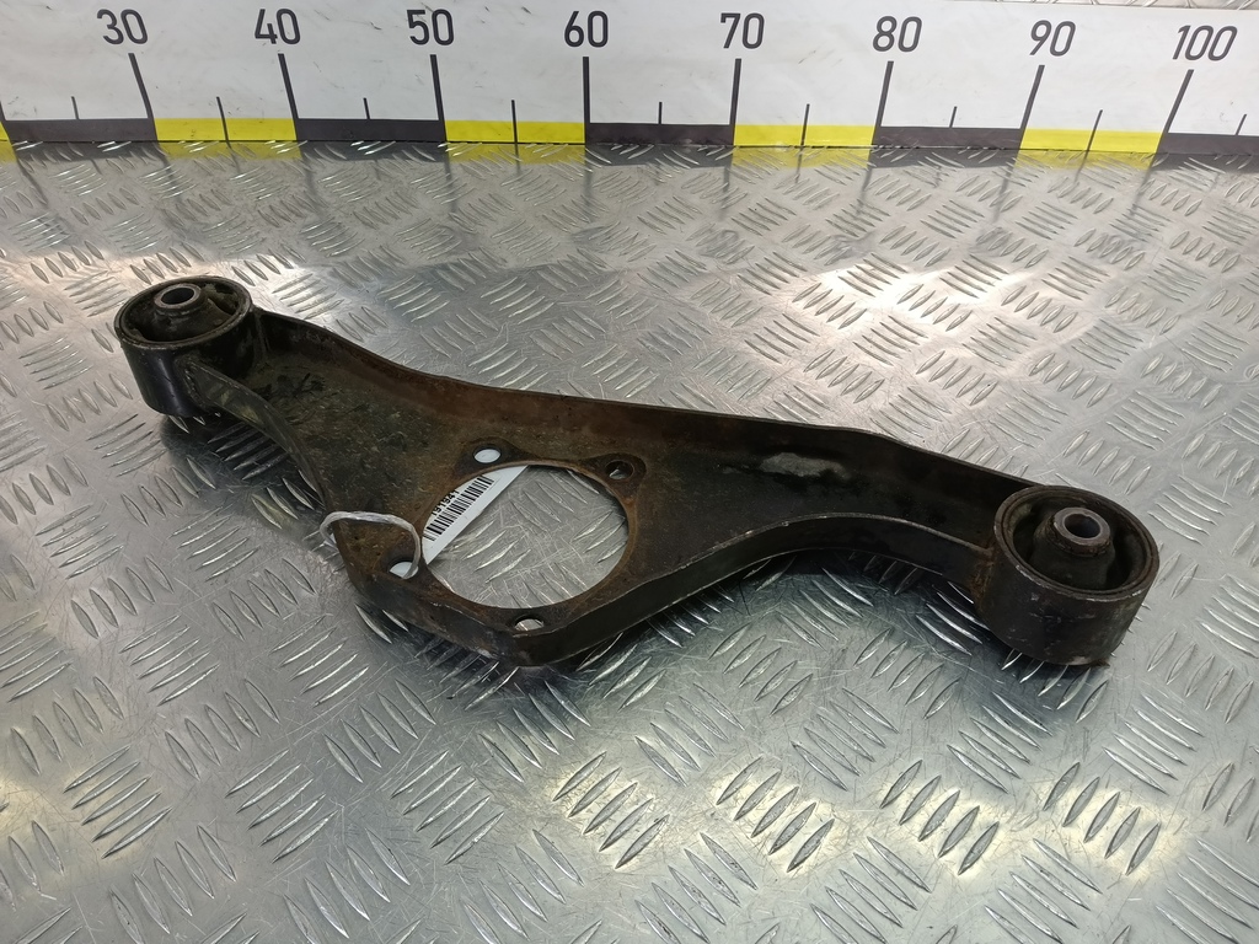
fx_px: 837
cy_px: 472
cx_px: 630
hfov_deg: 73.9
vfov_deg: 58.9
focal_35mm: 23
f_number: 1.6
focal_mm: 4.11
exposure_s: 1/100
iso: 130
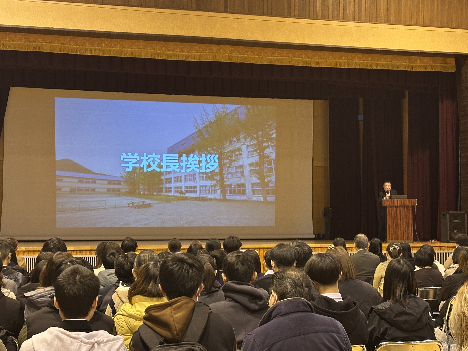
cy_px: 193
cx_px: 255
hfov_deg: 32.7
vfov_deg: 24.8
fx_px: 798
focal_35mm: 59
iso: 200
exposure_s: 1/33
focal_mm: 6.86
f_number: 1.78
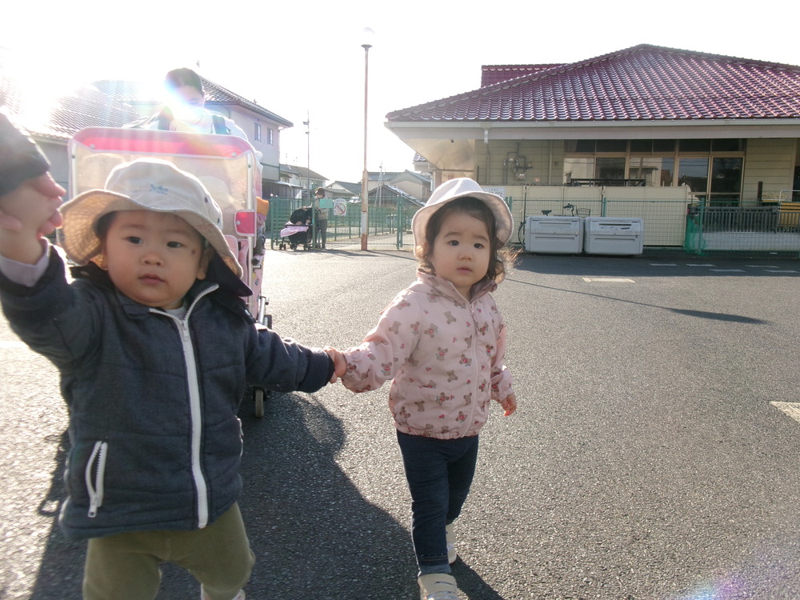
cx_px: 400
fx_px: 647
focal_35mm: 28
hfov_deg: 63.4
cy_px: 300
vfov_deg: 49.7
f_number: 3.9
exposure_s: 1/400
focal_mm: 5.1
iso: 100
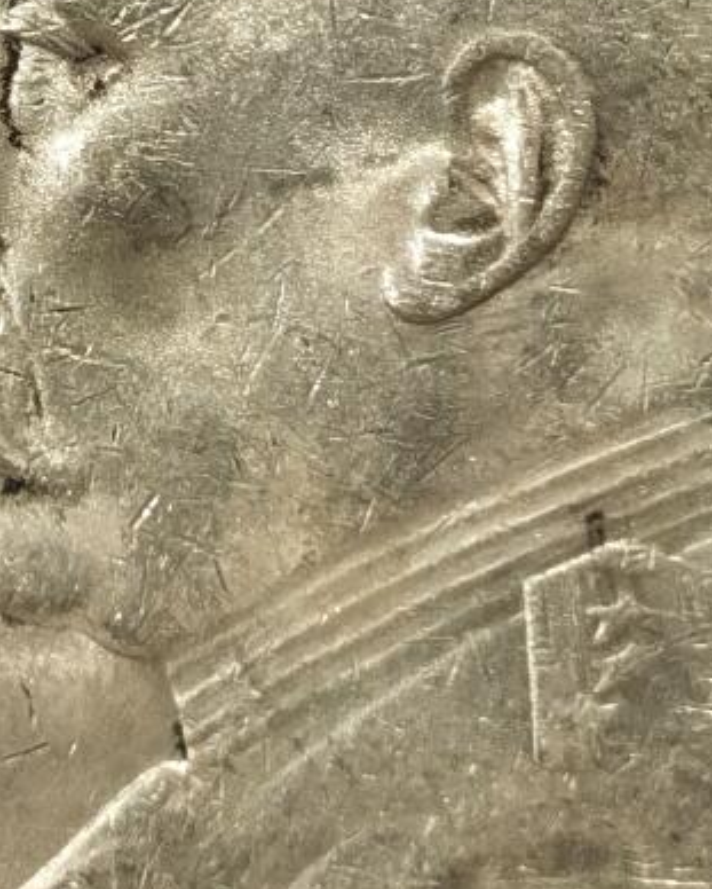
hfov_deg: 6.3
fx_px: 6446
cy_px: -282
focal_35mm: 245
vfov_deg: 7.8
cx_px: 382
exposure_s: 1/100
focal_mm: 5.56
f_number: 16
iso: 100
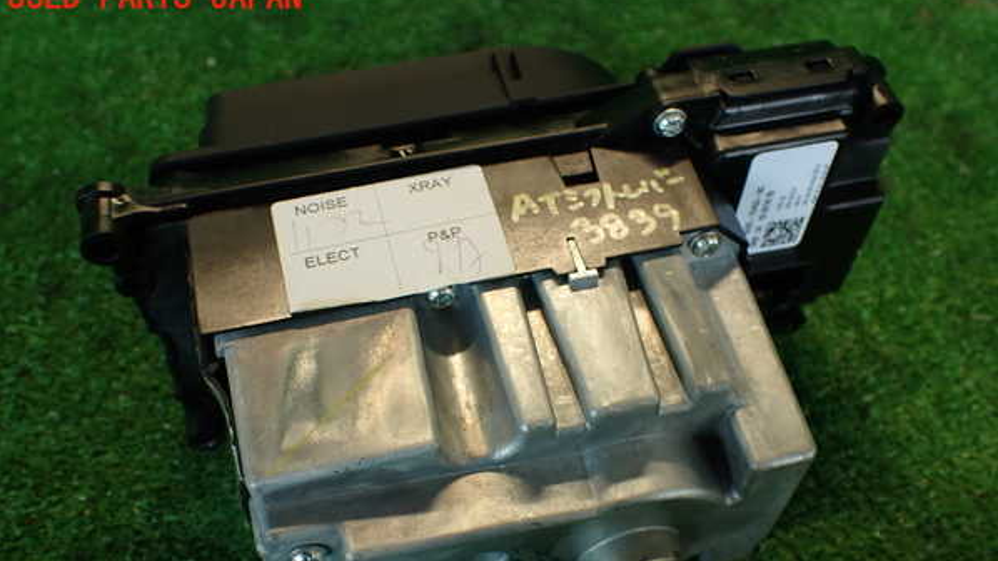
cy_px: 352
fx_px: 926
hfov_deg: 56.6
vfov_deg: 33.5
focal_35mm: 35
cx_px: 499
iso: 160
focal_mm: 5.79
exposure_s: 1/60
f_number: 2.4
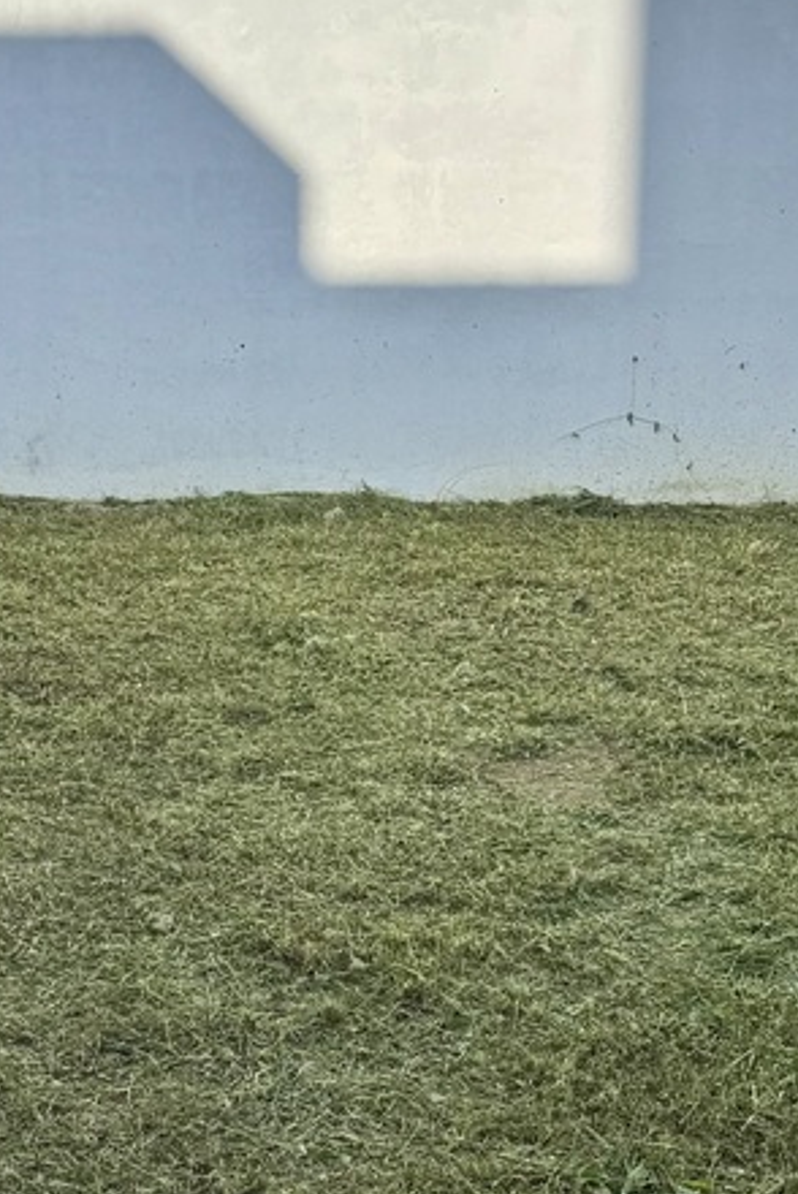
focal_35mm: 68
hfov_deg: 20.0
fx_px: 2257
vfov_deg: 29.3
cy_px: 855
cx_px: 315
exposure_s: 1/3953
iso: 80
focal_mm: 6.76
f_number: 1.78
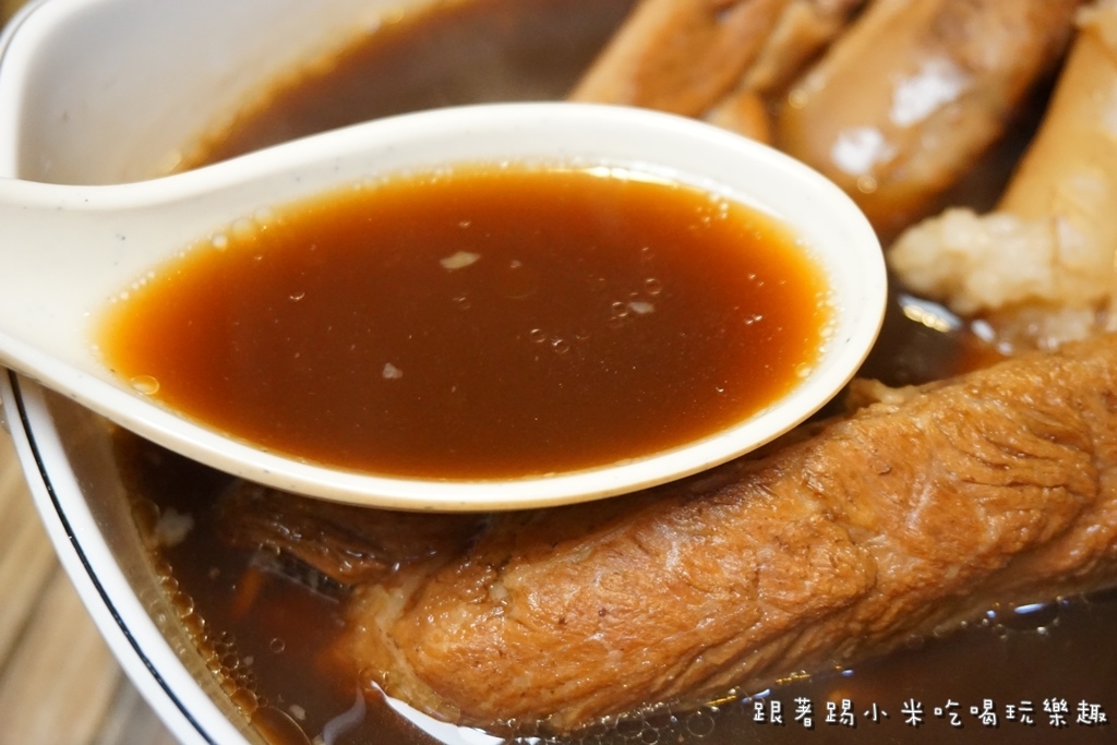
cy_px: 372
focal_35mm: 50
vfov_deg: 27.3
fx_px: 1536
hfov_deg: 40.0
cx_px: 558
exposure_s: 1/60
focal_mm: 33
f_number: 5
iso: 3200
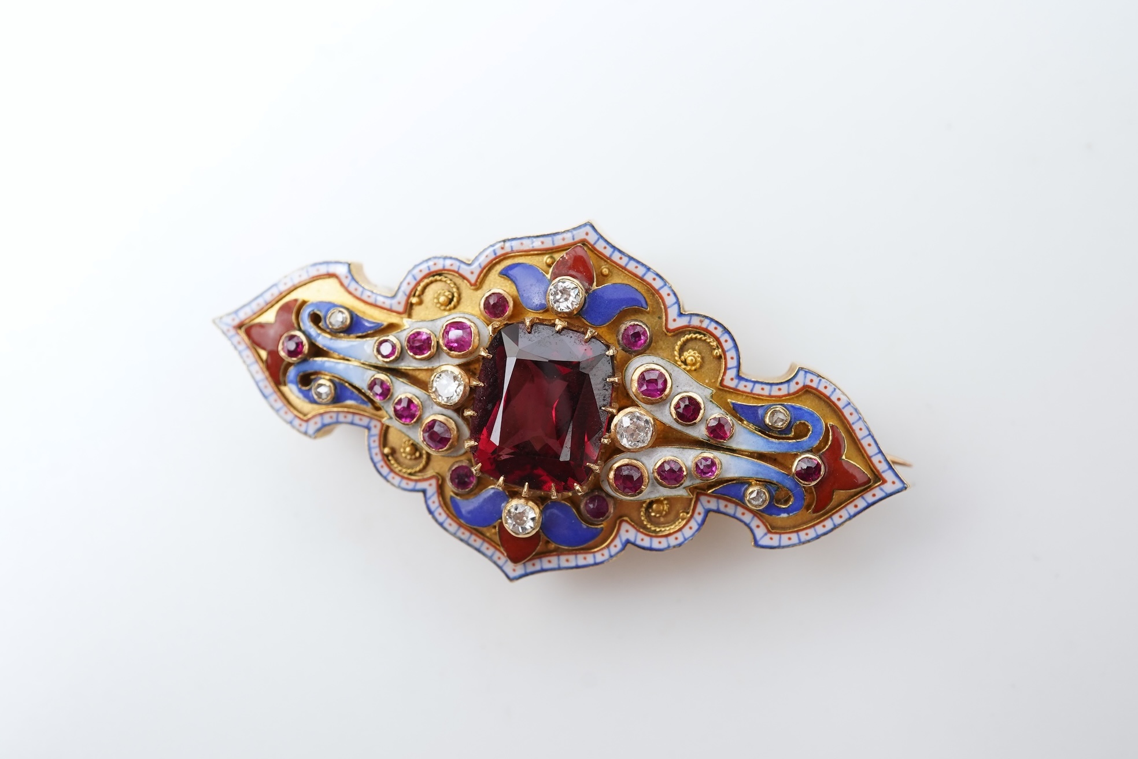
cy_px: 380
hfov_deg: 43.6
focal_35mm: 45
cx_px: 569
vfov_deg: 29.9
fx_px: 1422
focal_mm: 30
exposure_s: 1/125
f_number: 14
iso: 640
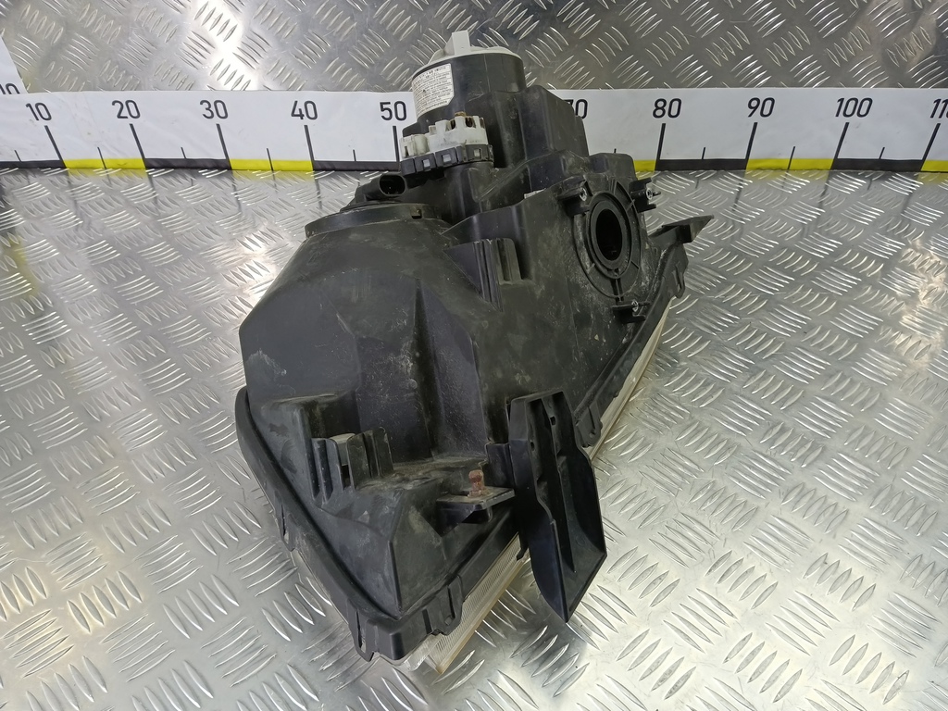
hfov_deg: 73.9
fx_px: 630
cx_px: 474
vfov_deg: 58.9
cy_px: 356
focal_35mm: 23
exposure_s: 1/50
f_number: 1.6
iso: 166
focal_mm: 4.11
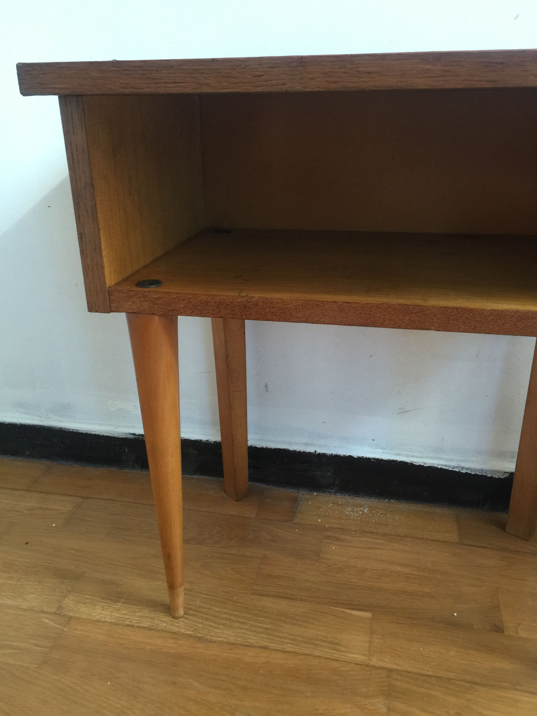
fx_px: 600
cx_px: 268
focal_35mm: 29
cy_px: 358
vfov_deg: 61.7
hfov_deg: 48.2
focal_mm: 4.15
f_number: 2.2
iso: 100
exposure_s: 1/17
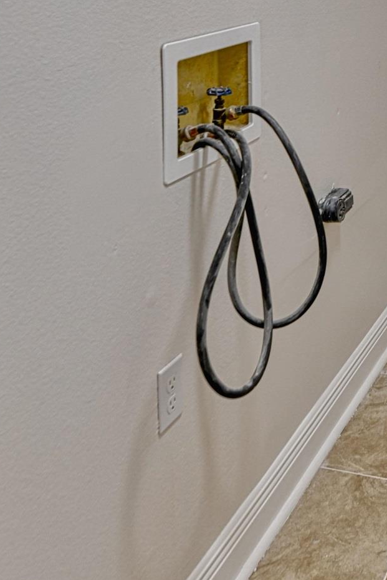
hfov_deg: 25.6
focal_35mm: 47
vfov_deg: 36.8
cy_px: -22
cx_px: 470
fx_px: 758
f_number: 5.6
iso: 500
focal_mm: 19
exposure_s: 1/200
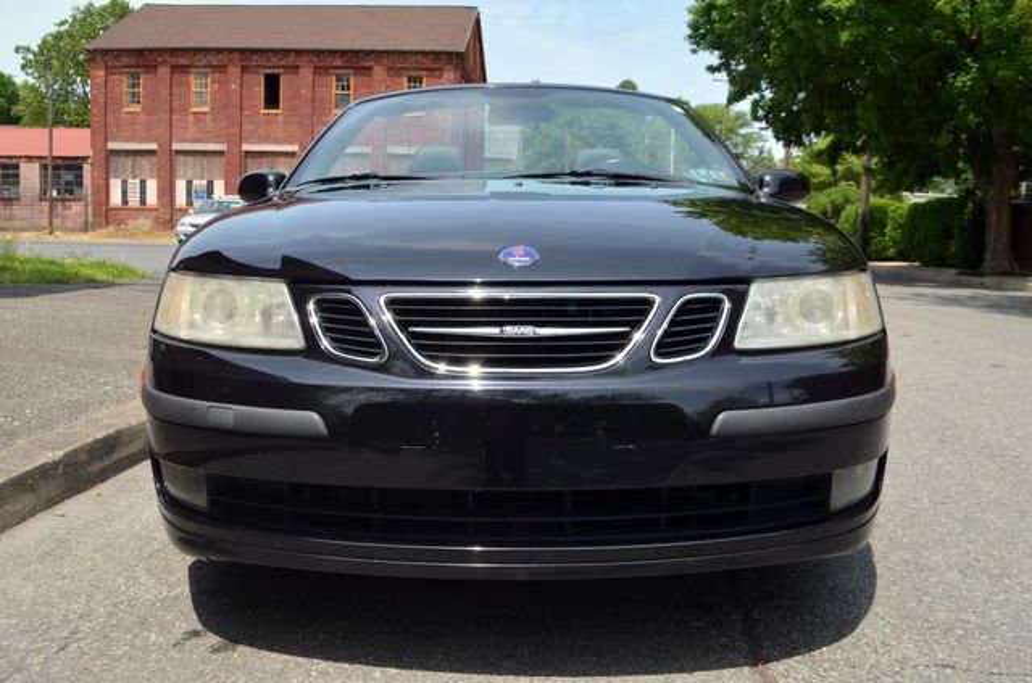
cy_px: 342
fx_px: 944
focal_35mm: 33
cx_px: 516
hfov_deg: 57.3
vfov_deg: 39.8
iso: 125
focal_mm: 22
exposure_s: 1/250
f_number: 8
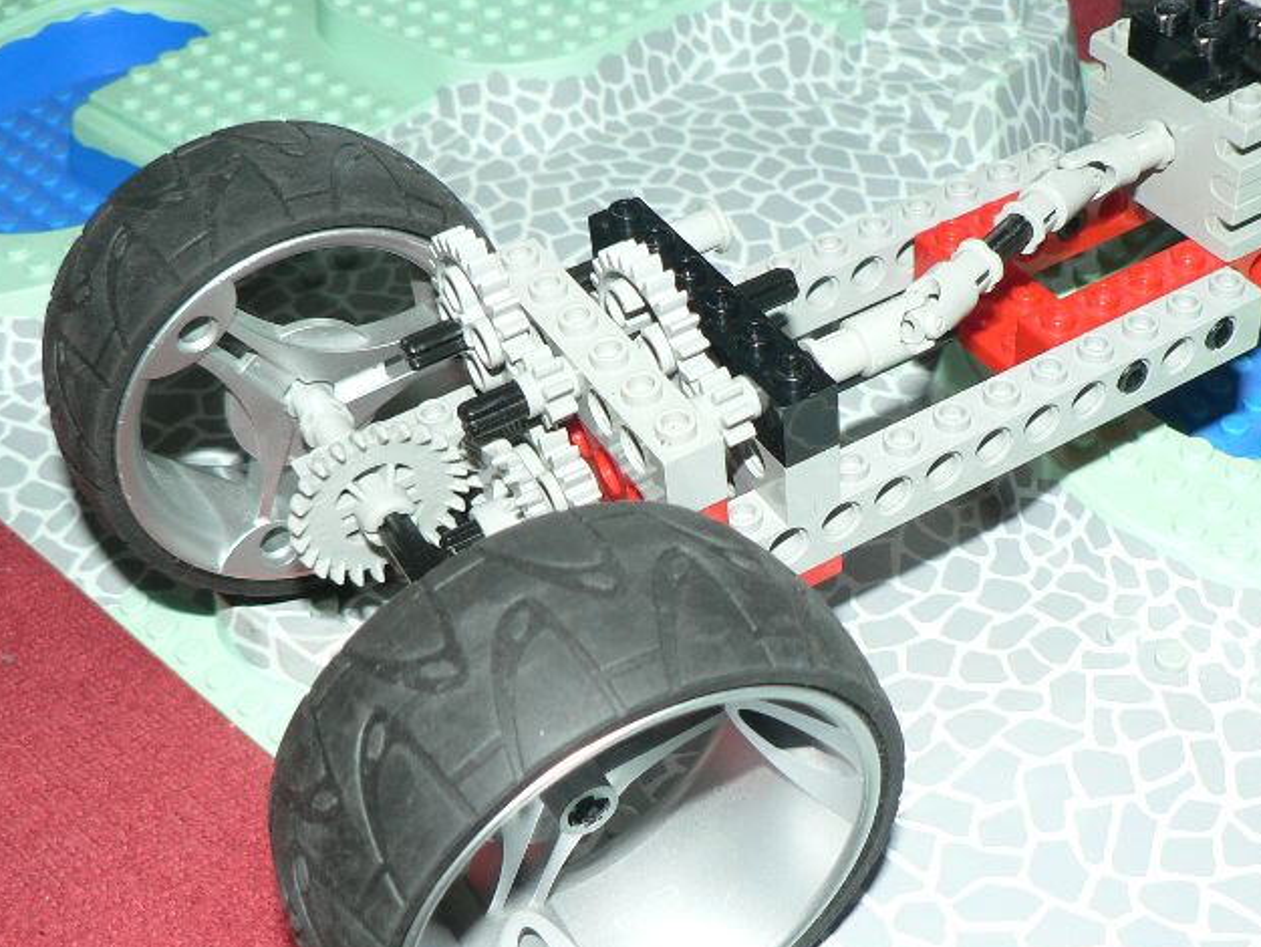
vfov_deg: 31.5
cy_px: 534
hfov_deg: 41.2
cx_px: 630
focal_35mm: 46
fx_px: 1676
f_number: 2.8
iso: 100
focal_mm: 6
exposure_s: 1/60
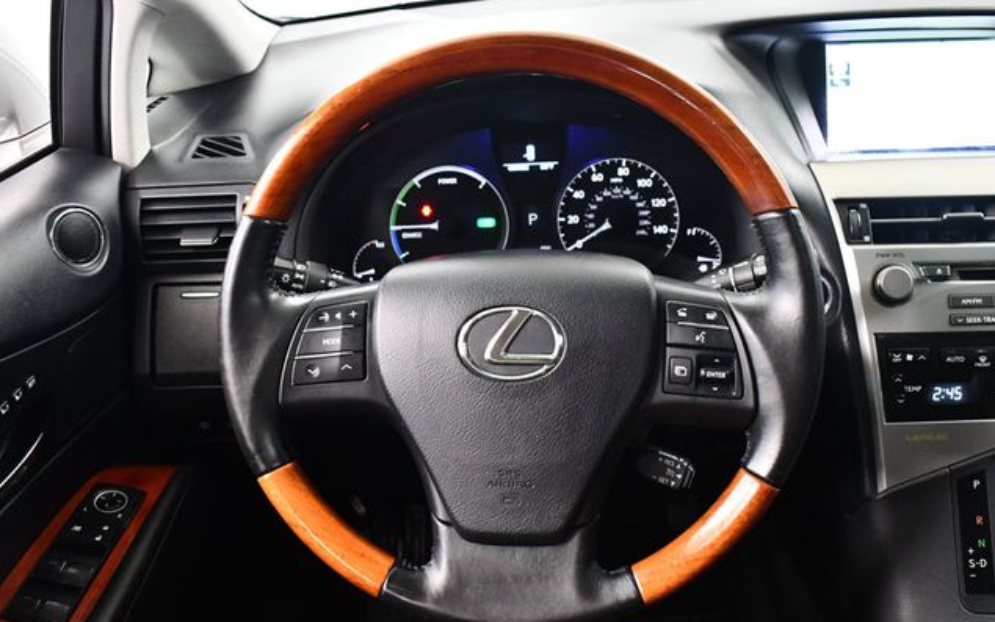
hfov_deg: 52.7
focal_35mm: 37
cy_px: 334
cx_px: 500
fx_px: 1003
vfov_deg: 34.4
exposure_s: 1/60
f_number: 3.5
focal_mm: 18
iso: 4000
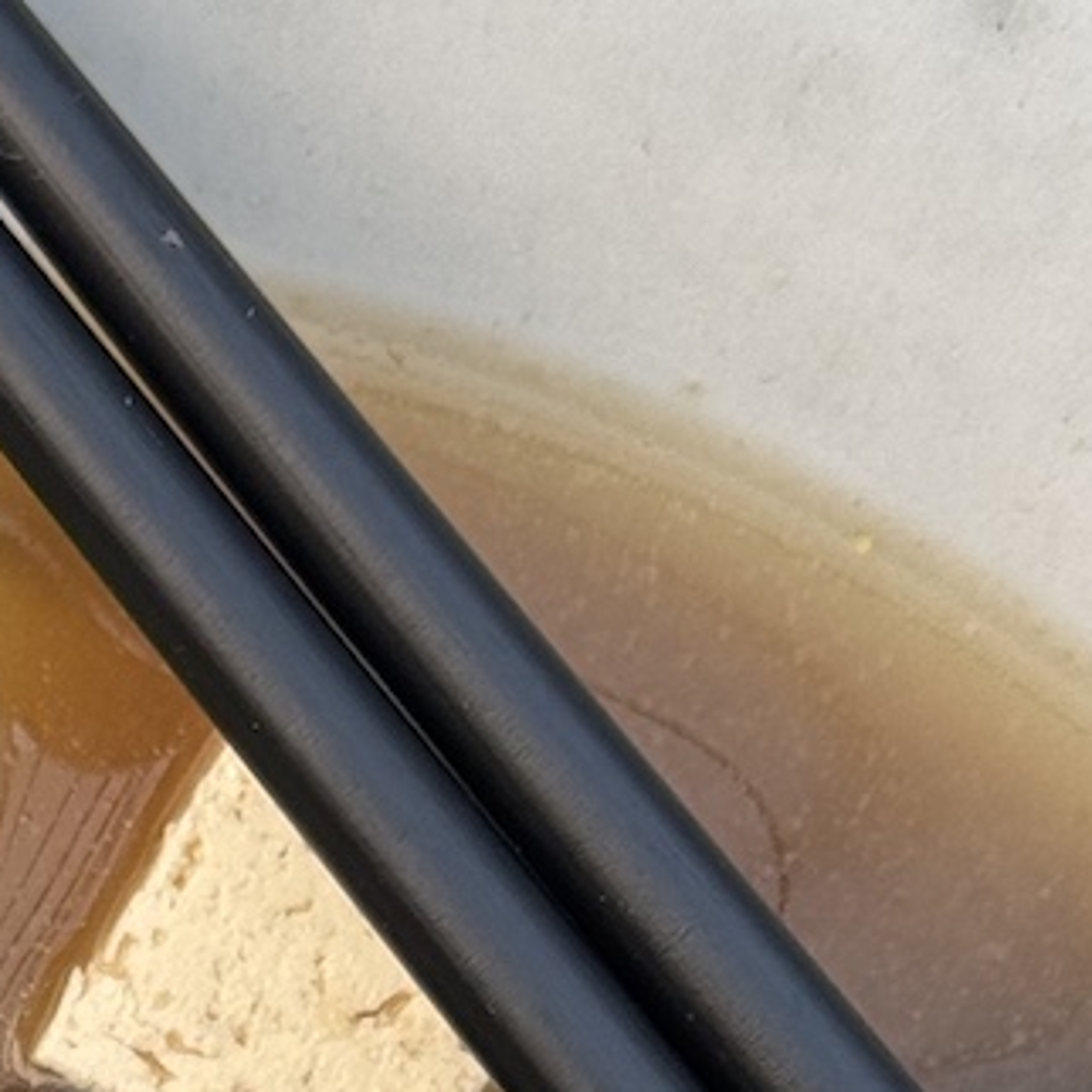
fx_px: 7531
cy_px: 2313
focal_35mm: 211
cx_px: -241
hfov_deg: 8.2
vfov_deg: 7.9
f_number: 1.78
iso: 64
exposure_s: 1/121
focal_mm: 6.76
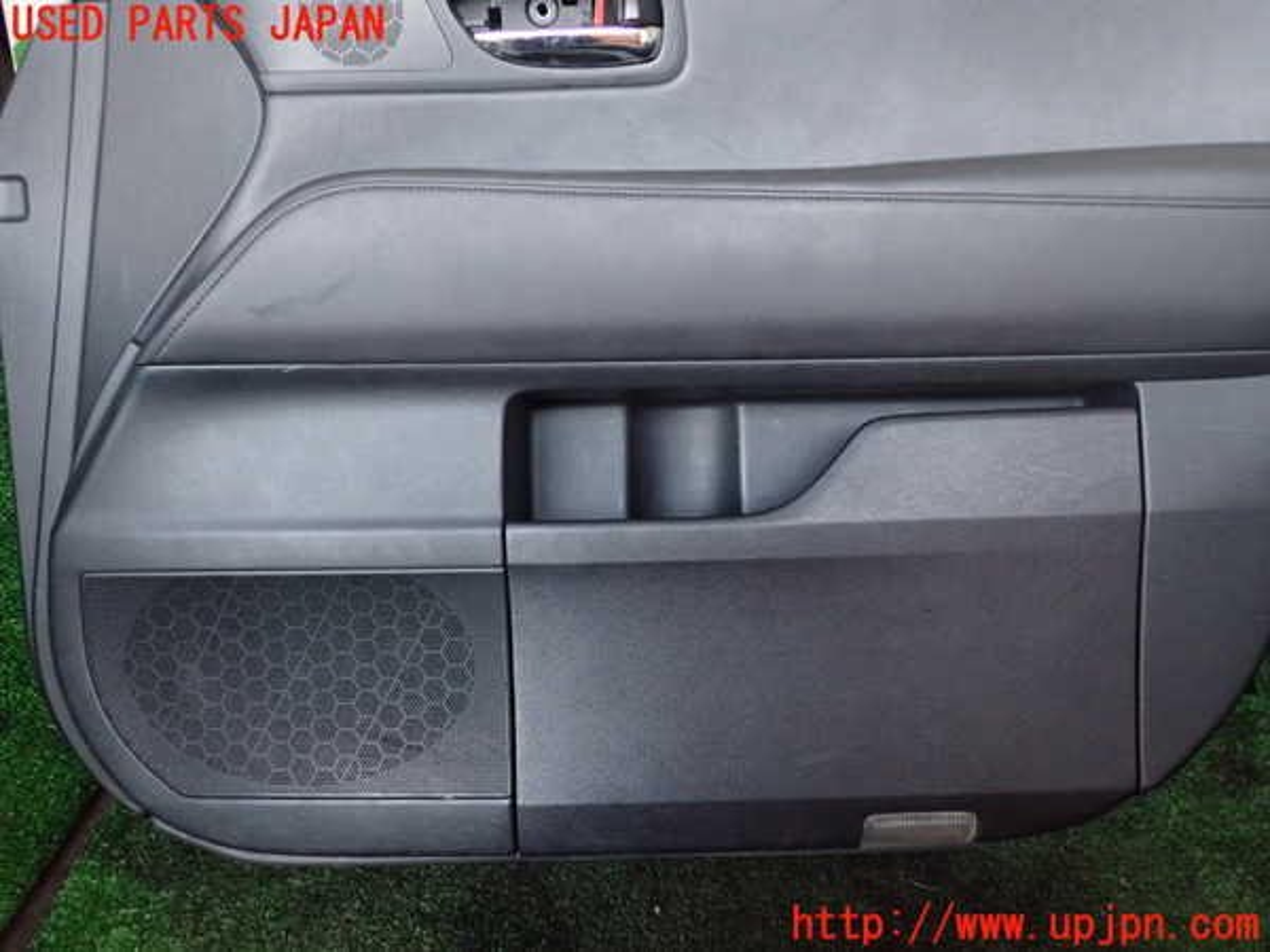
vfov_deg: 46.8
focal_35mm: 30
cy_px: 476
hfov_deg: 60.0
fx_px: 1101
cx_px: 635
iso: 800
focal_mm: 5.4
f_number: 2.3
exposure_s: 1/25
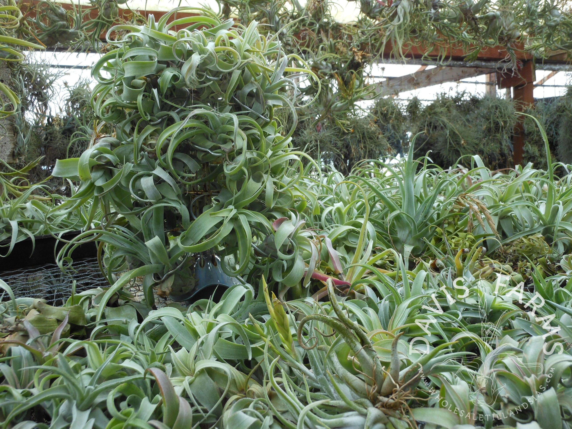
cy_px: 214
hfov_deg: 55.4
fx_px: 545
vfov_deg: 42.9
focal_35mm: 33
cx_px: 286
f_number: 4
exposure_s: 1/160
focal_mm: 5.9
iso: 80
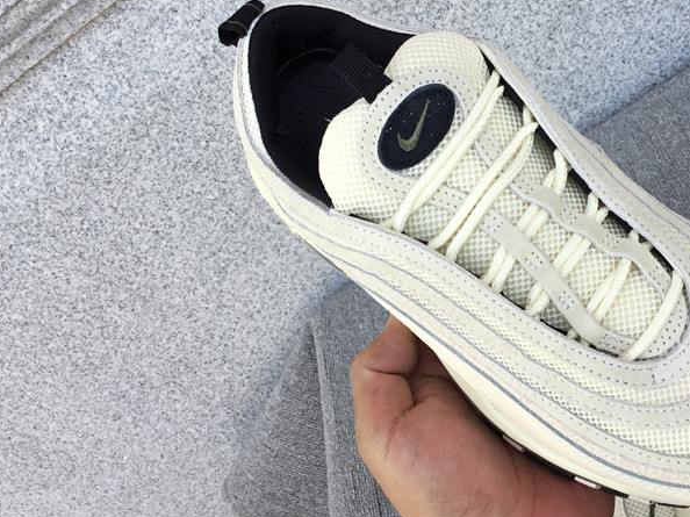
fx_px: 936
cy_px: 217
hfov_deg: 39.6
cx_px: 496
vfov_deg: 30.8
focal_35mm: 47
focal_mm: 3.3
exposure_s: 1/172
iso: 25
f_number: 2.4
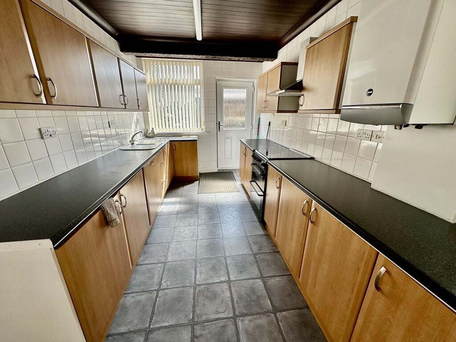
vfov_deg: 85.7
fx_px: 184
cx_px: 228
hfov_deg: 102.1
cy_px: 171
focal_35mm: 14
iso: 40
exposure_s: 1/222
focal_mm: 2.22
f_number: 2.2
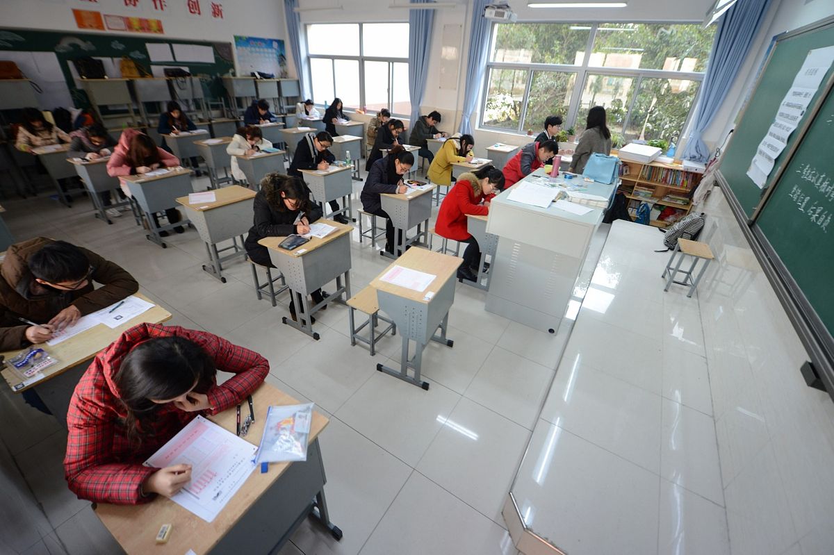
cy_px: 278
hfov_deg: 96.8
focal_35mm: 16
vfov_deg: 73.7
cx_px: 417
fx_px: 370
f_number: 2.8
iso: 640
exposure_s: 1/200
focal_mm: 16
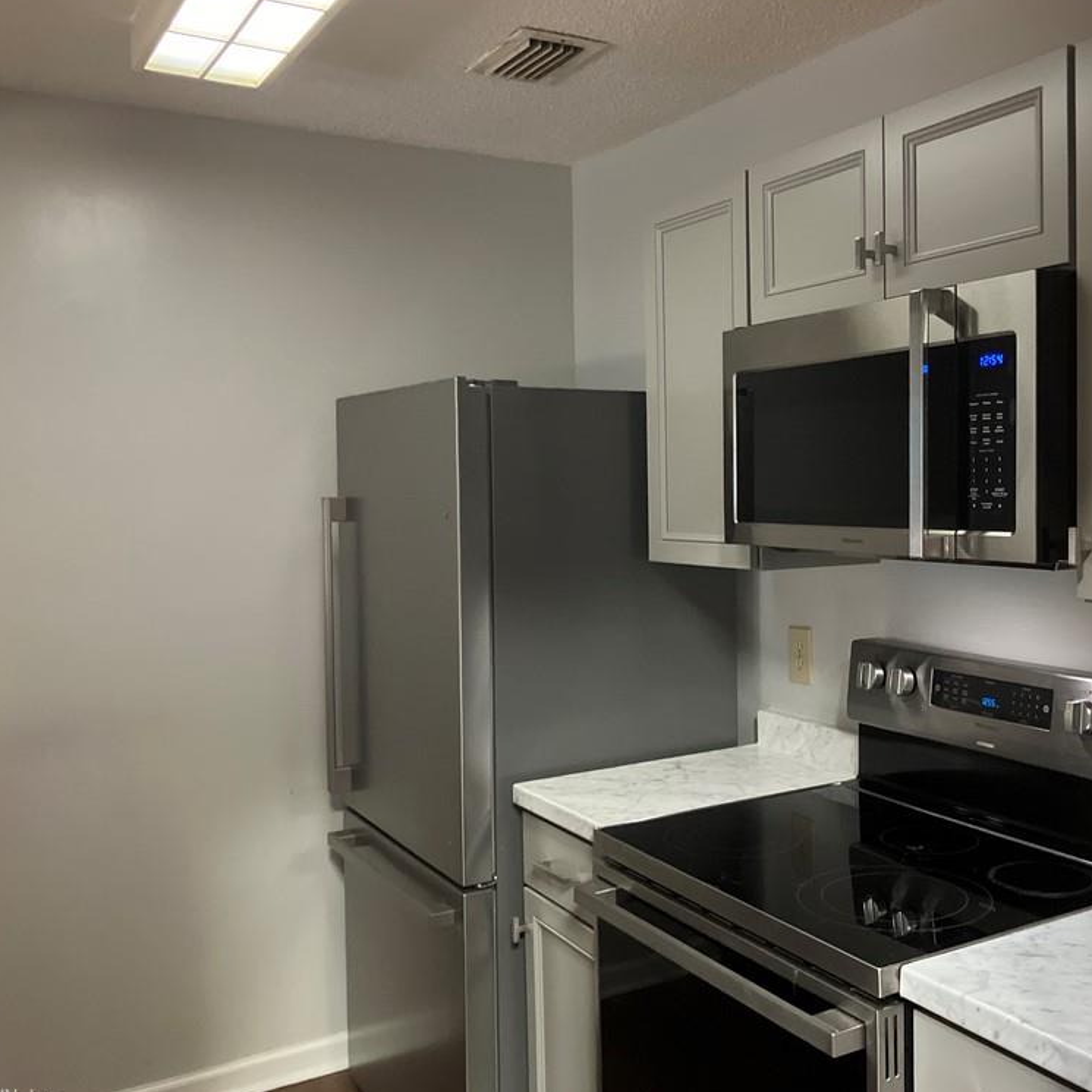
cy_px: 548
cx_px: 721
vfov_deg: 48.5
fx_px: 1213
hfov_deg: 47.7
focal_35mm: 34
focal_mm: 3.99
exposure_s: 1/60
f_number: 1.8
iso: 320
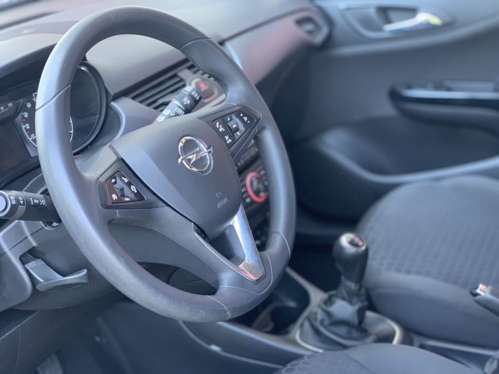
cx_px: 250
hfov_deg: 36.8
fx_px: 750
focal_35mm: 52
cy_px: 187
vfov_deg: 28.0
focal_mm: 6
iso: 200
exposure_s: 1/60
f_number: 2.4
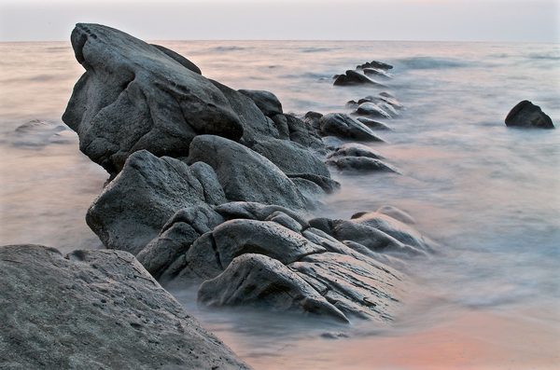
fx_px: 815
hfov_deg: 37.9
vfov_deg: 25.6
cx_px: 280
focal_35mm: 52
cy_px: 185
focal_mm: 35
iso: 100
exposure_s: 3
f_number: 22
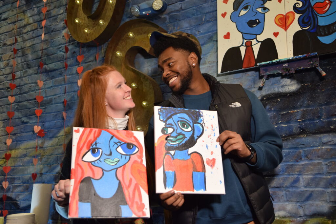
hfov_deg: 49.5
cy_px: 112
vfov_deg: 34.2
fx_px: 364
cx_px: 168
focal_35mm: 39
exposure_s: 1/200
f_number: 2.8
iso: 800
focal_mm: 26
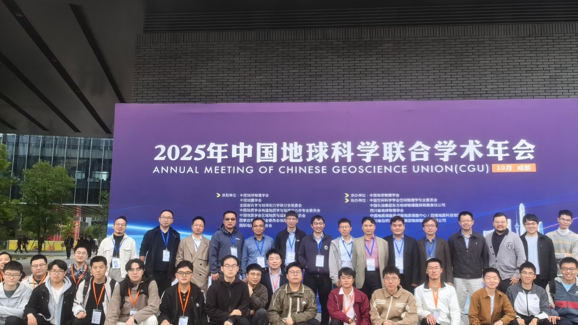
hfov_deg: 59.5
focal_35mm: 33
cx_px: 289
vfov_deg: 35.6
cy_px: 178
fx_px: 506
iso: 50
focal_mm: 1.95
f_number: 2.2
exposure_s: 1/181
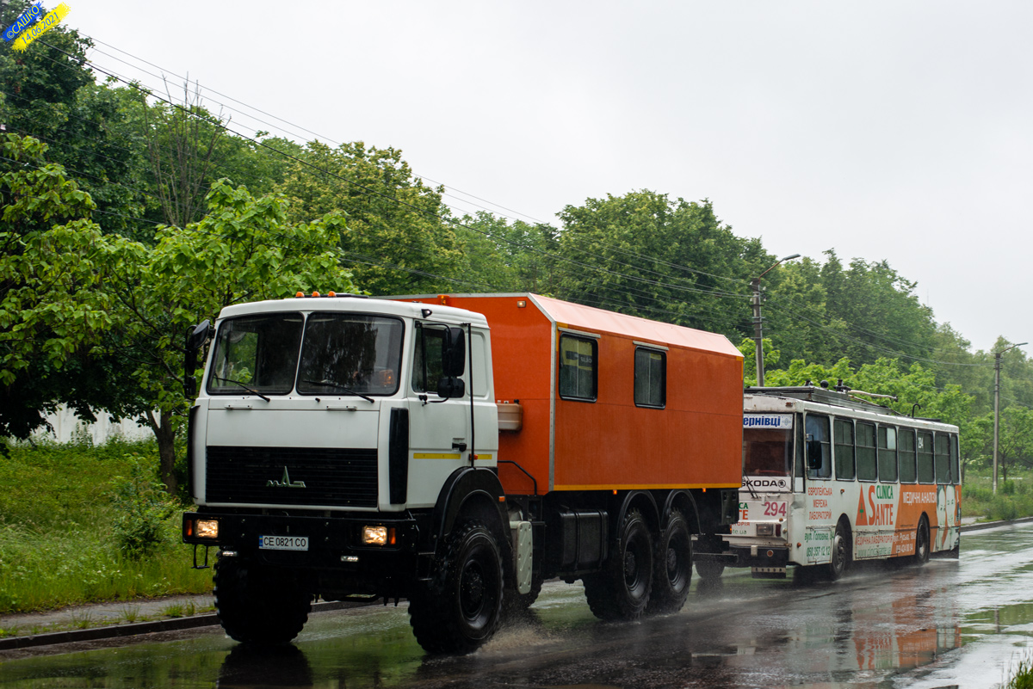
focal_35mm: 50
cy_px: 344
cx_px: 516
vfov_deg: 27.0
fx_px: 1435
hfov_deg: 39.6
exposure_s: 1/250
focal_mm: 50
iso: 200
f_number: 4.5
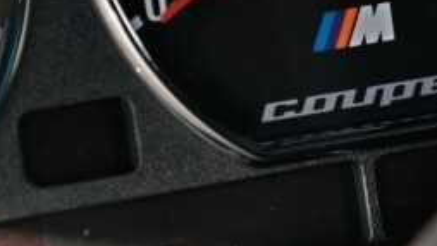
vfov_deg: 2.4
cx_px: 363
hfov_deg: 4.3
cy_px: 61
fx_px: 5818
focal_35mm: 502
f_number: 7.1
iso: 80
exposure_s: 1/60
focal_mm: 116.1
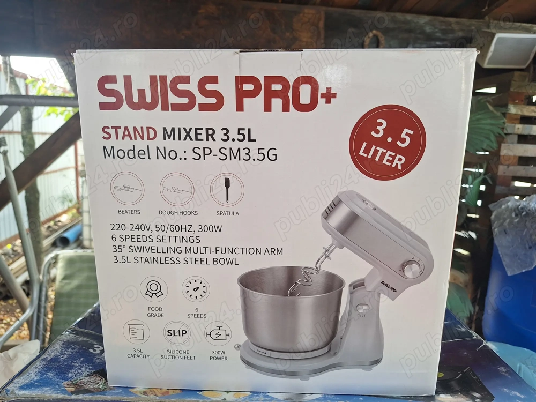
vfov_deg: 58.9
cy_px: 201
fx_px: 356
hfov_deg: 73.9
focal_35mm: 23
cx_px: 268
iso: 80
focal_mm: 5.54
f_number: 1.8
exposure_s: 1/100
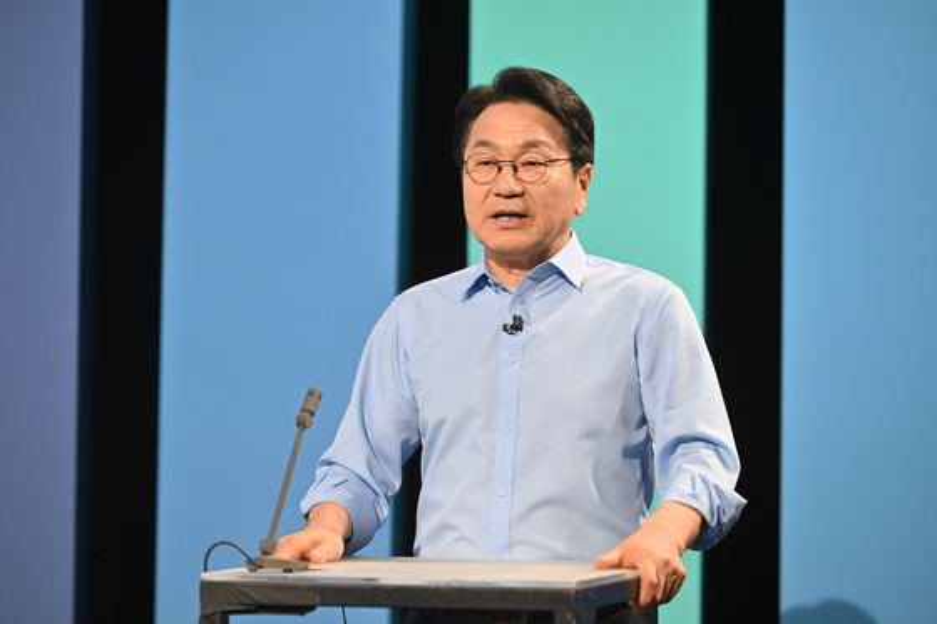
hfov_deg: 15.2
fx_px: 3513
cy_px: 312
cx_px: 468
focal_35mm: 135
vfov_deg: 10.2
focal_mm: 135
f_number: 3.2
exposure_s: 1/320
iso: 1600
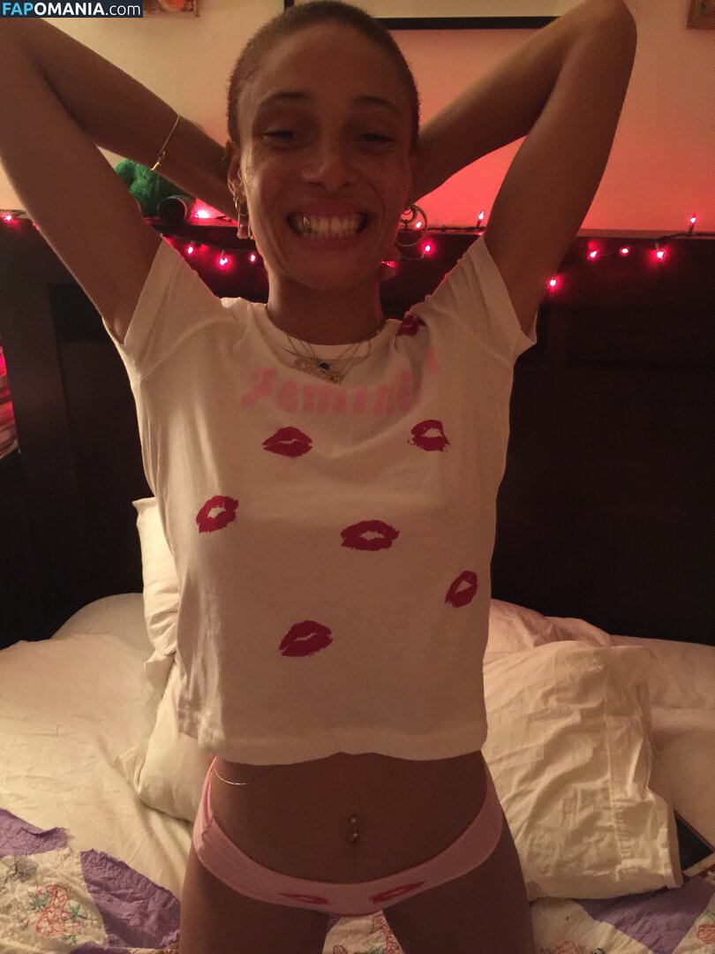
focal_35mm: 29
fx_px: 799
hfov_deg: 48.2
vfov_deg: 61.7
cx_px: 358
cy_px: 477
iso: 80
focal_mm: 4.15
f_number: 2.2
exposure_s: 1/4
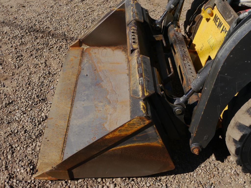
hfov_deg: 49.0
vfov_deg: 37.7
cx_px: 126
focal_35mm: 38
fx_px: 276
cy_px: 94
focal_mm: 19
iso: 160
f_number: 9
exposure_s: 1/400
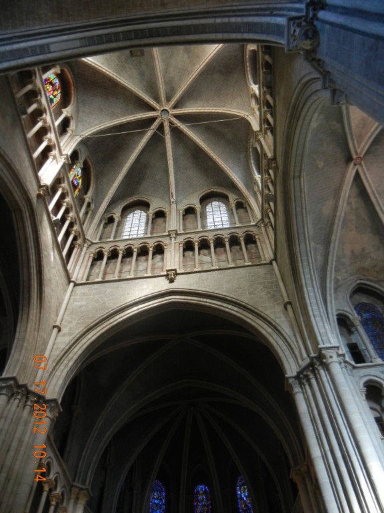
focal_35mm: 30
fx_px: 444
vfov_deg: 60.0
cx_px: 192
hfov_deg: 46.8
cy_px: 256
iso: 400
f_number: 3.5
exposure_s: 1/27.8
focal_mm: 5.4
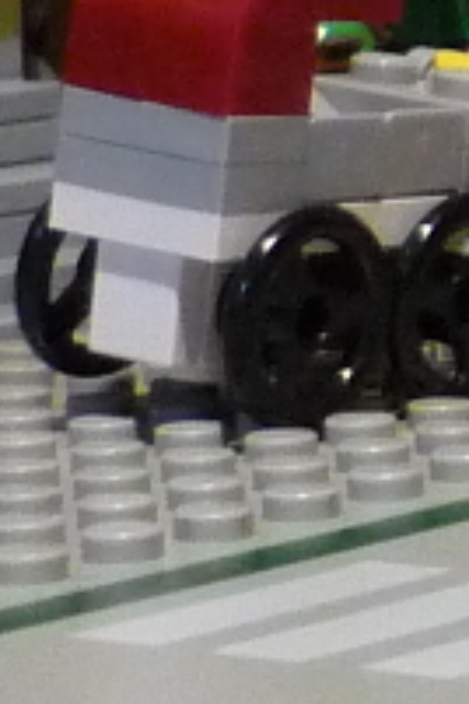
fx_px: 5080
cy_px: -529
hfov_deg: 4.9
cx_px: 1620
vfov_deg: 7.7
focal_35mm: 260
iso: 400
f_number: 2.8
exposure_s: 1/8
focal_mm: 5.5
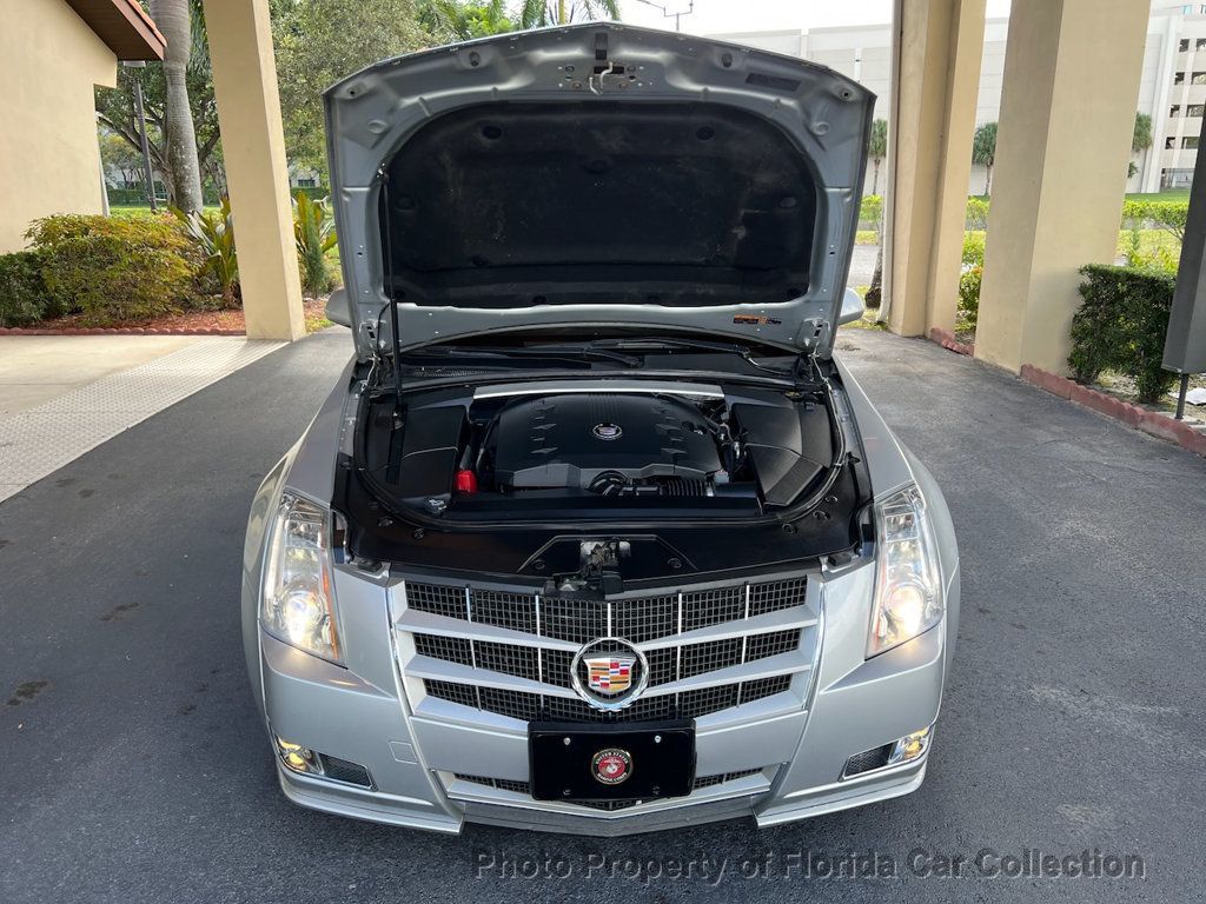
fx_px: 906
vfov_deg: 53.1
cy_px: 452
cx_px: 603
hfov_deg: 67.3
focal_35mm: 26
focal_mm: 5.7
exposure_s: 1/298
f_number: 1.5
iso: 50
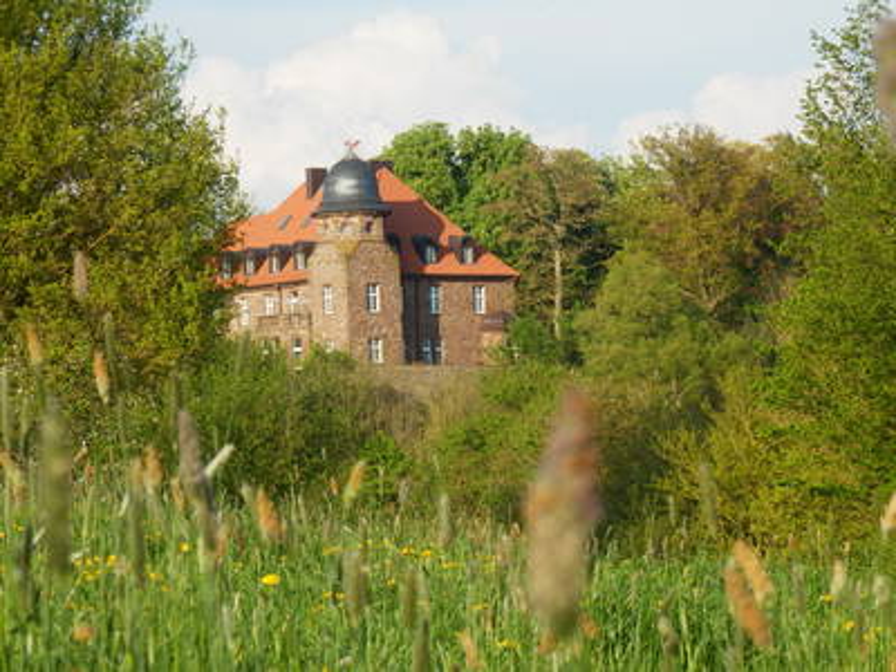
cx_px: 448
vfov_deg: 9.6
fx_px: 3986
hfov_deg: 12.8
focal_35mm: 154
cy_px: 336
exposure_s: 1/200
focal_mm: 27.5
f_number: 5.5
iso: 80
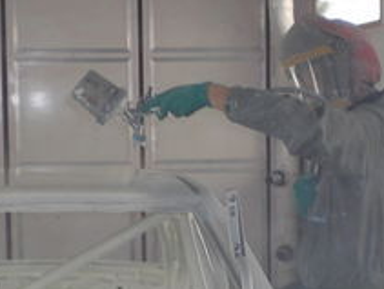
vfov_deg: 13.6
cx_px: 191
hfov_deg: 18.0
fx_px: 1211
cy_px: 227
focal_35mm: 109
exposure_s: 1/80
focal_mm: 6.3
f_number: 3.1
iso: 50
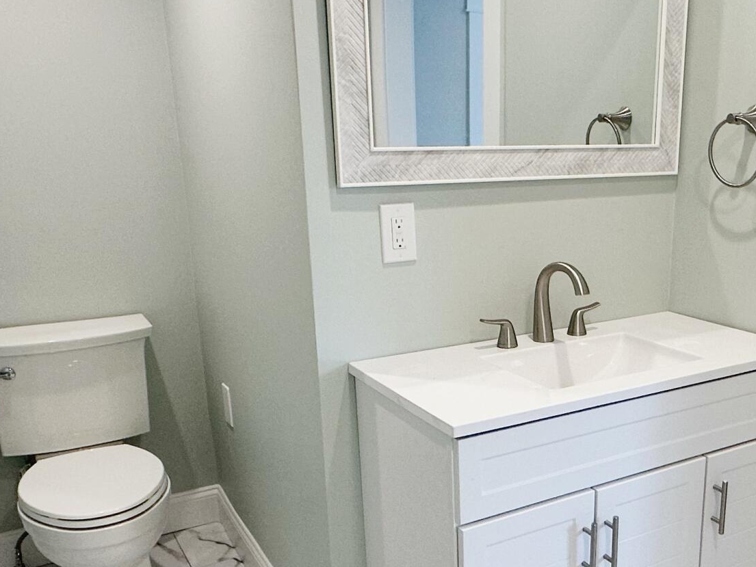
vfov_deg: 37.4
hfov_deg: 47.8
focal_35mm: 38
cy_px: 368
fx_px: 830
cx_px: 527
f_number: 2.2
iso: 125
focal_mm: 2.22
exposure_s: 1/120
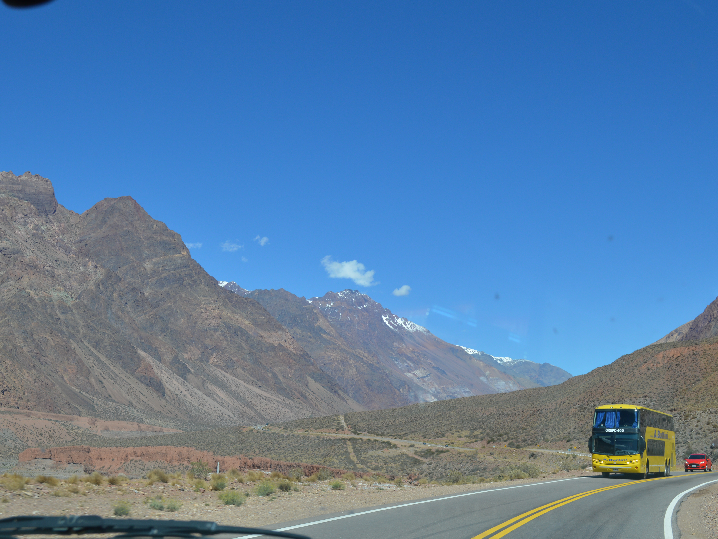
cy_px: 266
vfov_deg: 33.6
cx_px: 328
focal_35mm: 43
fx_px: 892
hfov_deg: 43.8
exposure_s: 1/250
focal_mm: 26
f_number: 8
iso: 100
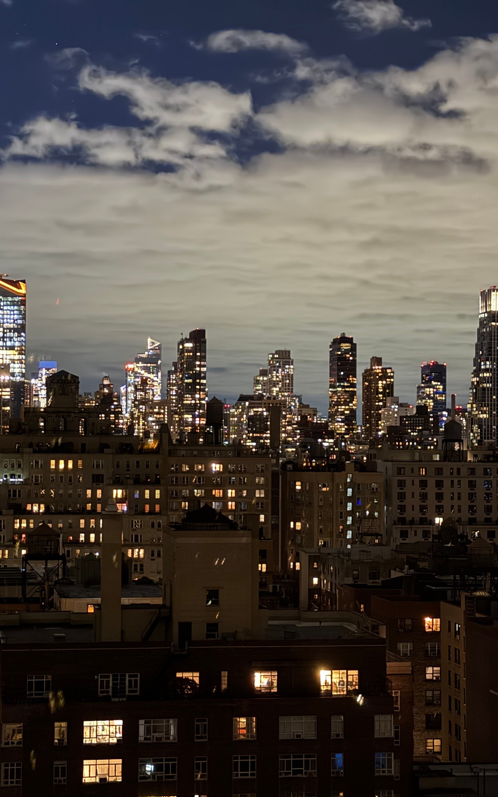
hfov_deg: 19.1
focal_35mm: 68
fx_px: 1477
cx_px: 194
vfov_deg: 30.2
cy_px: 398
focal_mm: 6.76
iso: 640
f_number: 1.78
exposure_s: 1/5
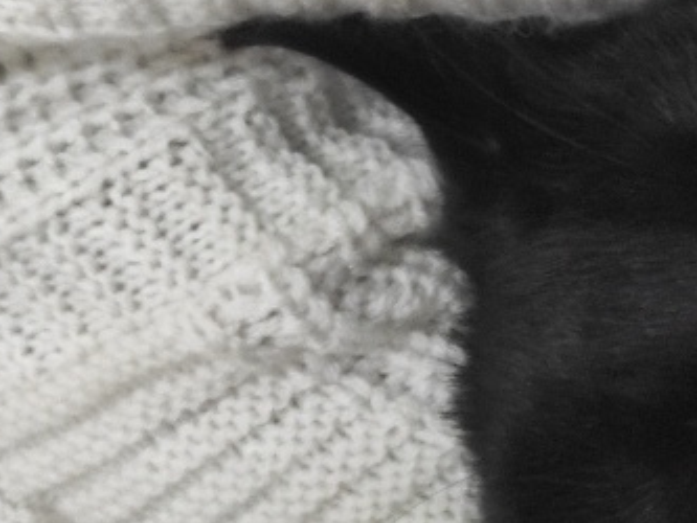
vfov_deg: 24.3
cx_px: 772
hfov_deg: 29.0
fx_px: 1209
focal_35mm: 60
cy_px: 363
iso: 1591
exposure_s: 1/20
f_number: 1.89
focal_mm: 5.43
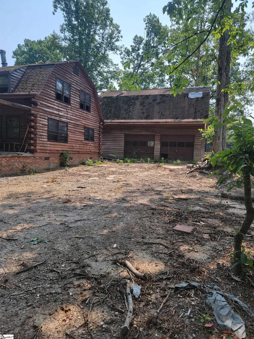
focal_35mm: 24
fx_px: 235
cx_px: 127
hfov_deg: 56.8
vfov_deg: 71.6
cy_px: 170
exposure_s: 1/598
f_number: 1.8
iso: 16
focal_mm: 6.7
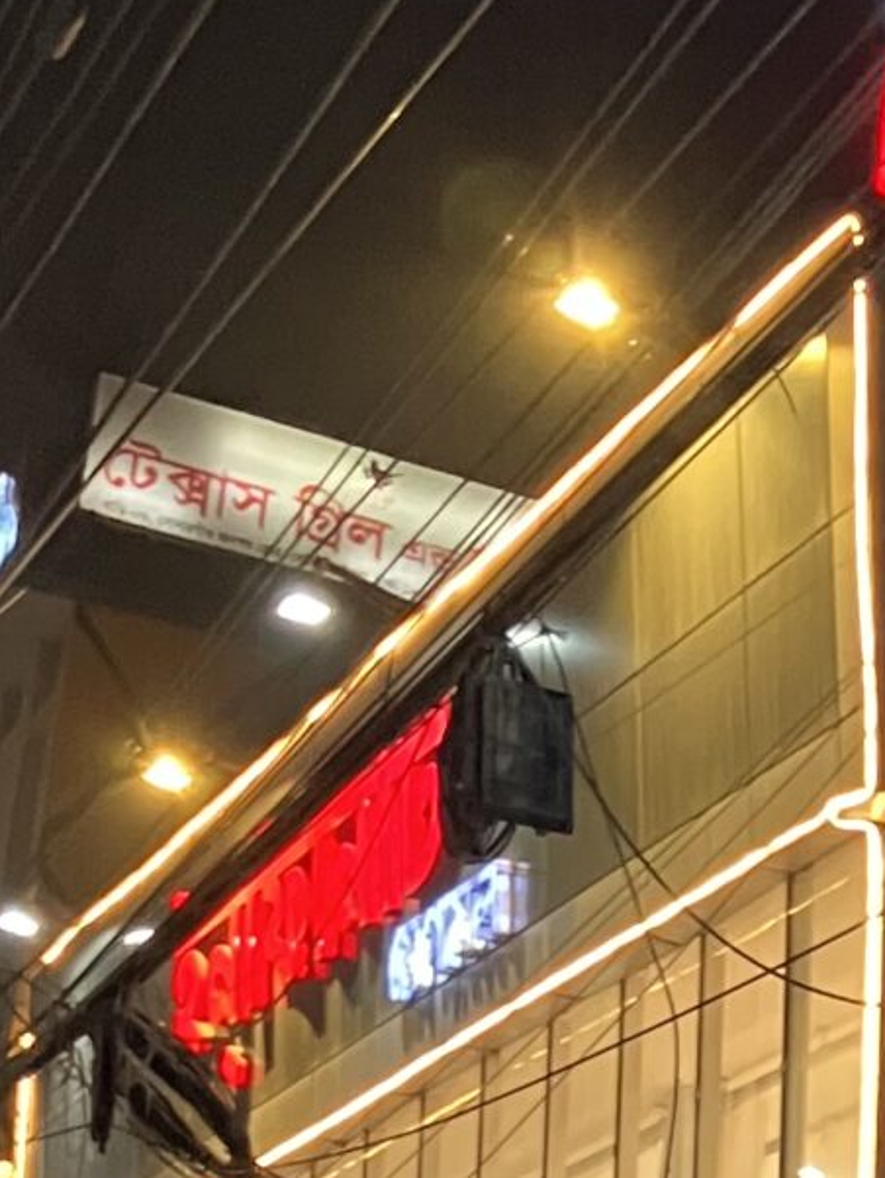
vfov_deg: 15.9
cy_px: 1417
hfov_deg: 11.3
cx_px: 1768
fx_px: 4054
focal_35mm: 119
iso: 250
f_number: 1.8
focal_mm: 3.99
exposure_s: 1/33
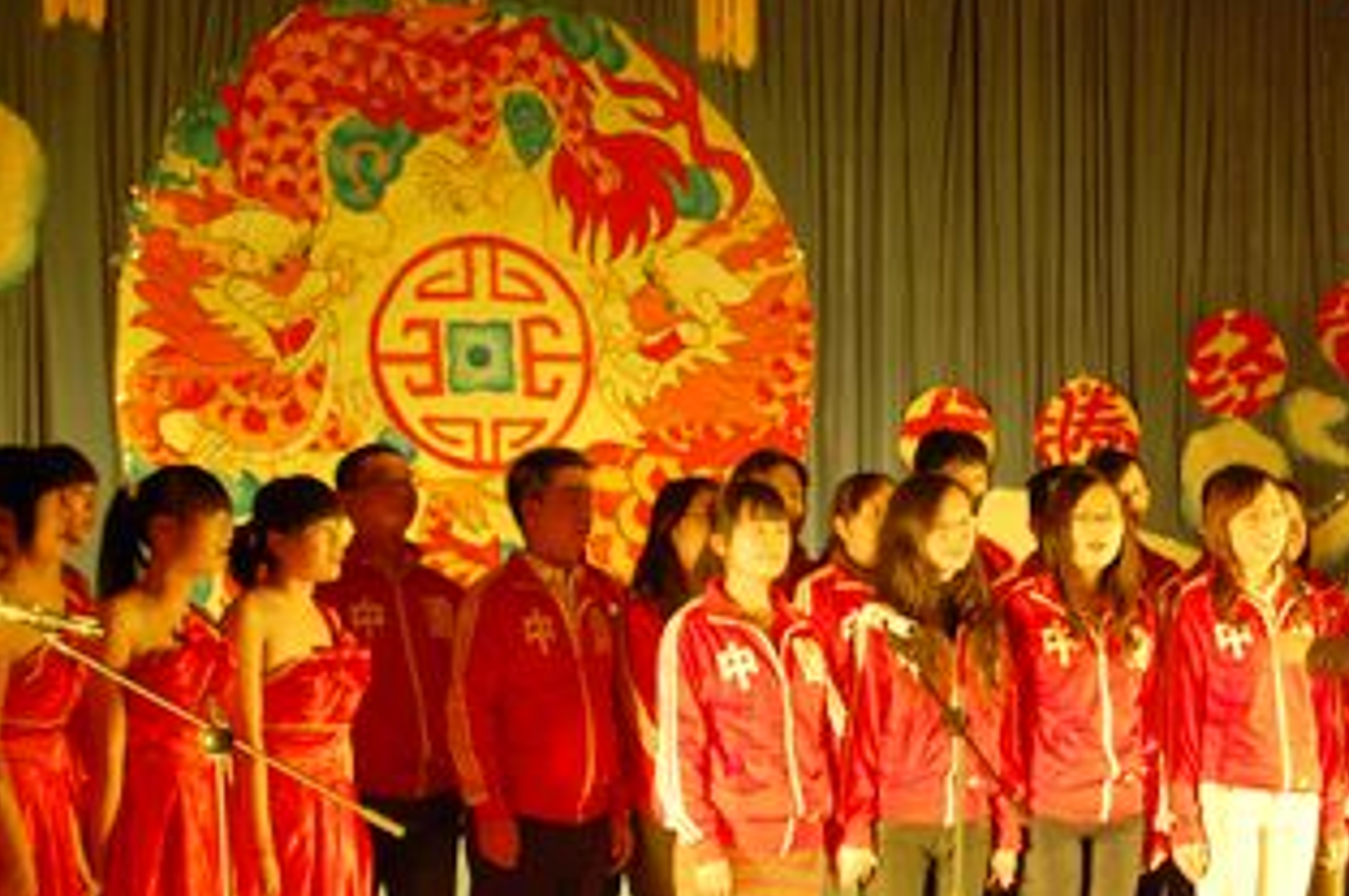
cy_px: 549
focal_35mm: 111
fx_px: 4143
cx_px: 896
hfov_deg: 18.4
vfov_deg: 12.3
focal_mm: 55
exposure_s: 1/15
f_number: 5.6
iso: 800
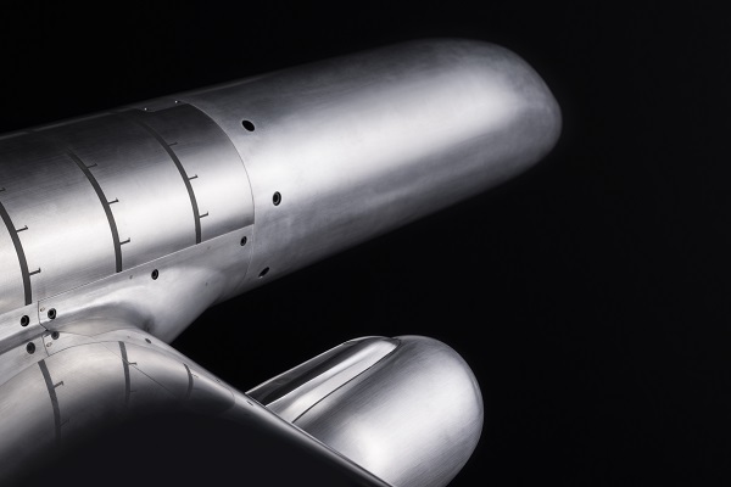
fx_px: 1421
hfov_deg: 28.8
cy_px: 244
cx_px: 366
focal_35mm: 70
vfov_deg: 19.5
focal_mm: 70
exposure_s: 1/125
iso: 100
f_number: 16
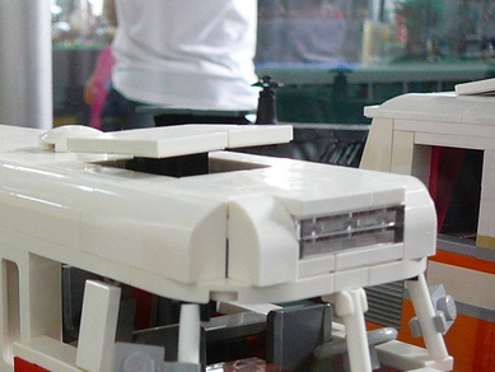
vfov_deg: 19.5
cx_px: 5
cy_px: 335
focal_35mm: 74
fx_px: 1059
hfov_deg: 25.1
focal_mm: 5.2
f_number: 2.8
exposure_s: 1/8
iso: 200
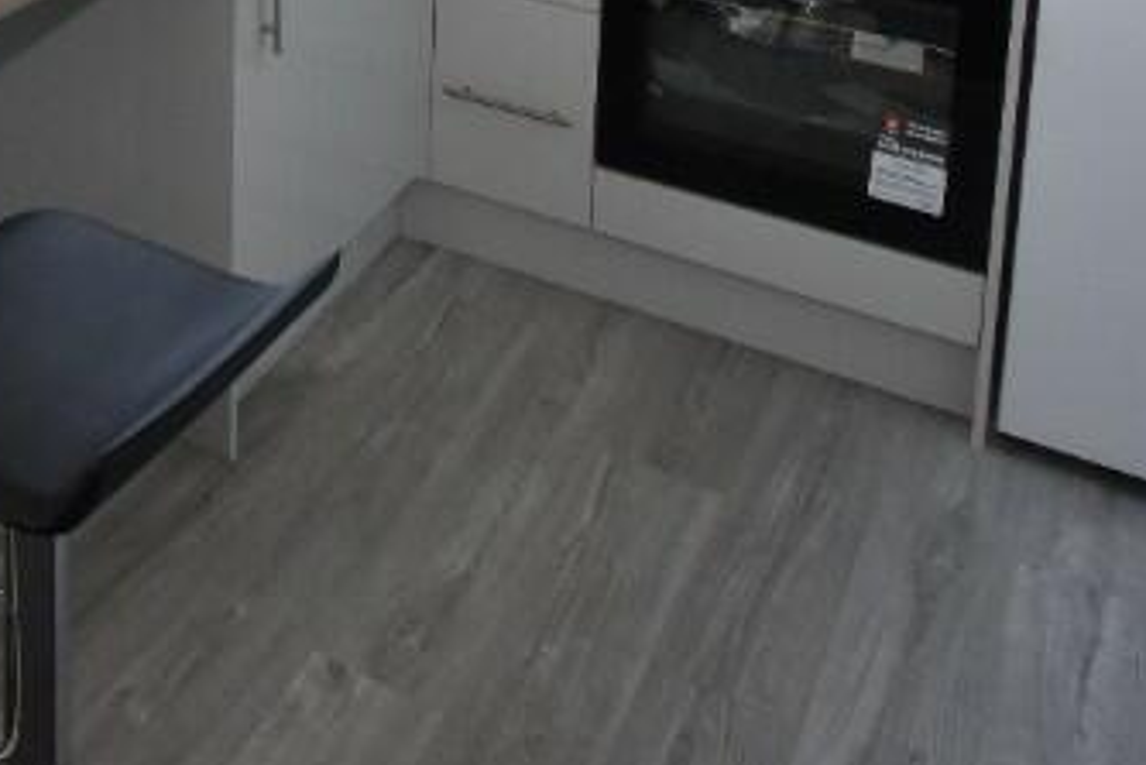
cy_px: -345
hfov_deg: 40.3
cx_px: 168
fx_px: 1465
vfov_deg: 23.9
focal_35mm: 46
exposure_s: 1/60
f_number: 5
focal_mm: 10
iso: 400
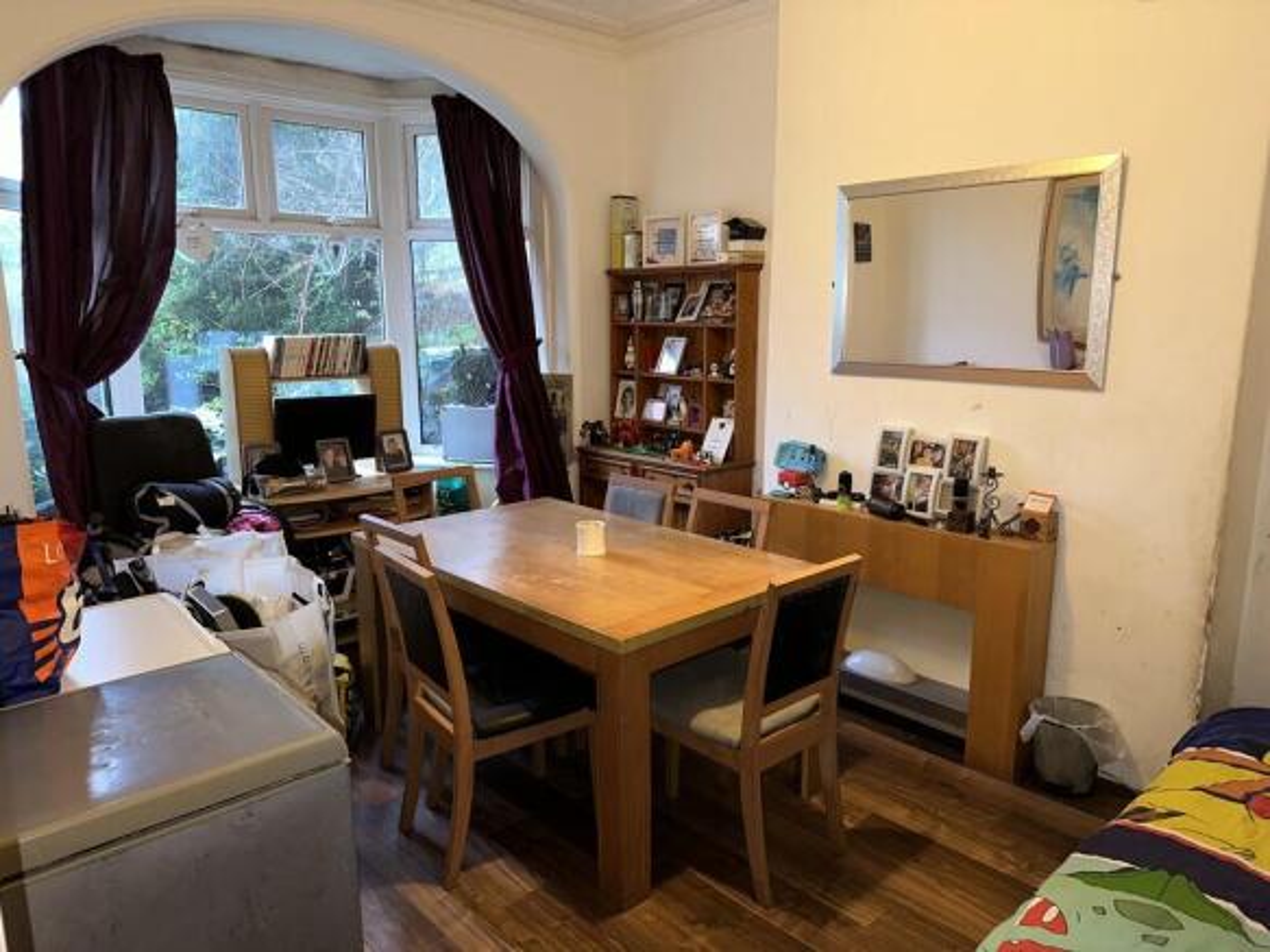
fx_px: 880
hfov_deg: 71.6
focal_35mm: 24
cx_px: 635
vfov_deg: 56.8
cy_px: 476
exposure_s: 1/16
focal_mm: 6.86
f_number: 1.78
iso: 200
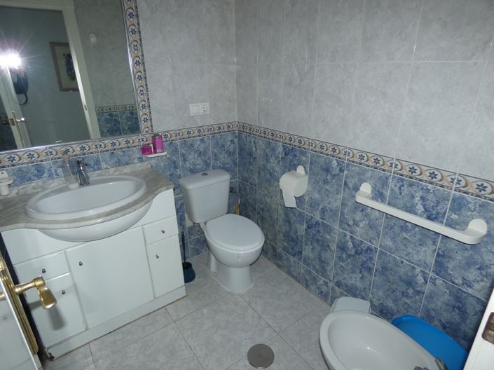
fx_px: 285
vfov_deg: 65.9
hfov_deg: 81.8
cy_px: 185
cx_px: 247
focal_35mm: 20
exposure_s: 1/60
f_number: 2.8
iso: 80
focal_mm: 3.6
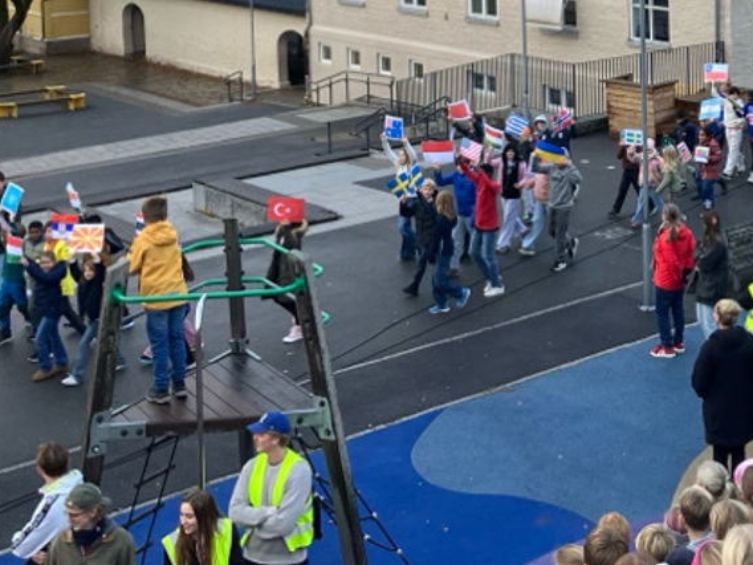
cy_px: -88
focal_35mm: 67
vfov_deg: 20.7
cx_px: 632
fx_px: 1457
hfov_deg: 28.2
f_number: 1.8
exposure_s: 1/284
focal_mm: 3.99
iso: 32
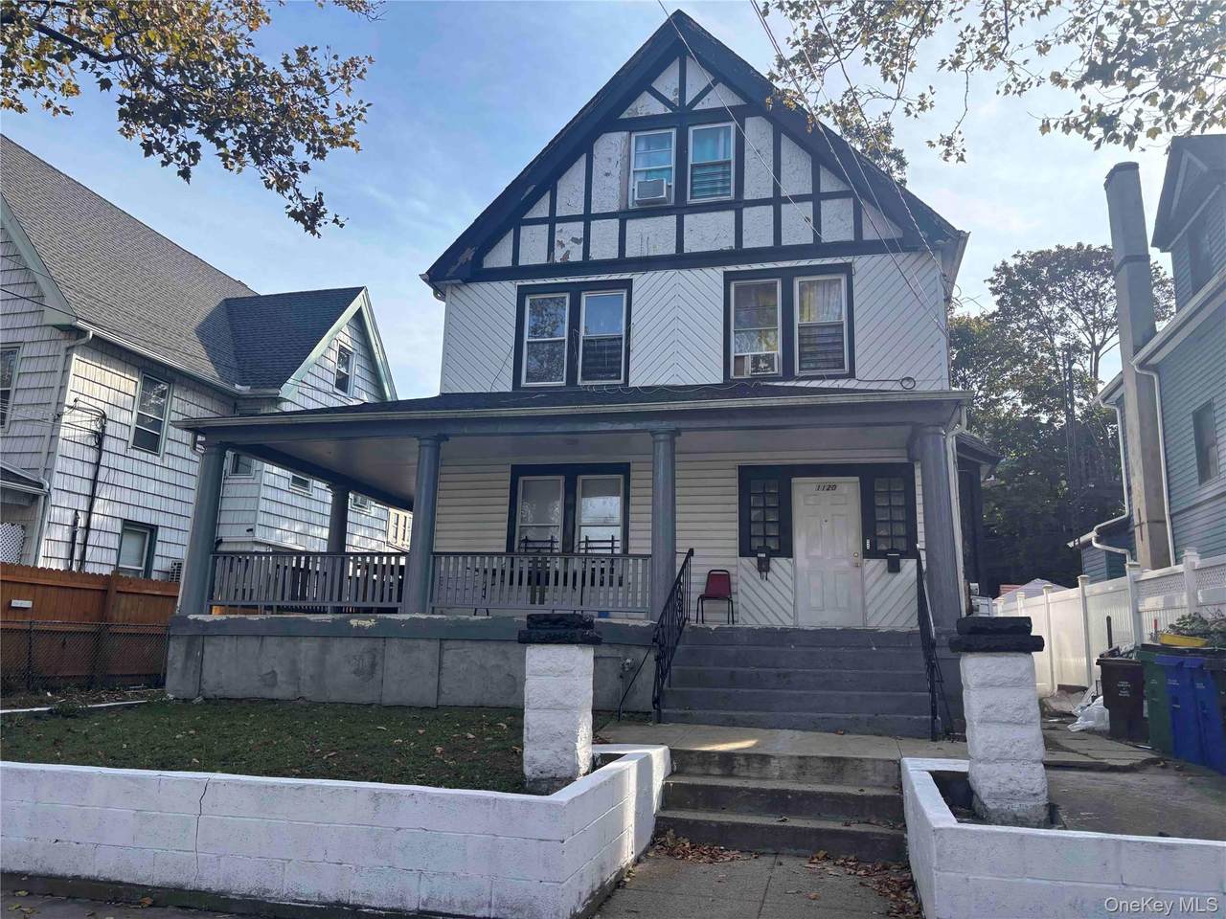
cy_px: 460
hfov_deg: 67.3
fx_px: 921
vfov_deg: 53.1
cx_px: 613
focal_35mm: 26
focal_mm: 5.96
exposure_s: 1/1344
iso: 50
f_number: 1.6
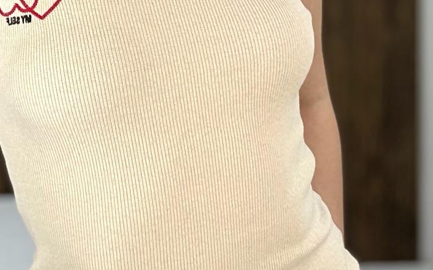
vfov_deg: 13.8
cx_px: 111
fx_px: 1085
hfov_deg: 22.4
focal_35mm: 92
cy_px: -53
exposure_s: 1/100
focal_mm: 2.69
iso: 25
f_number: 1.9
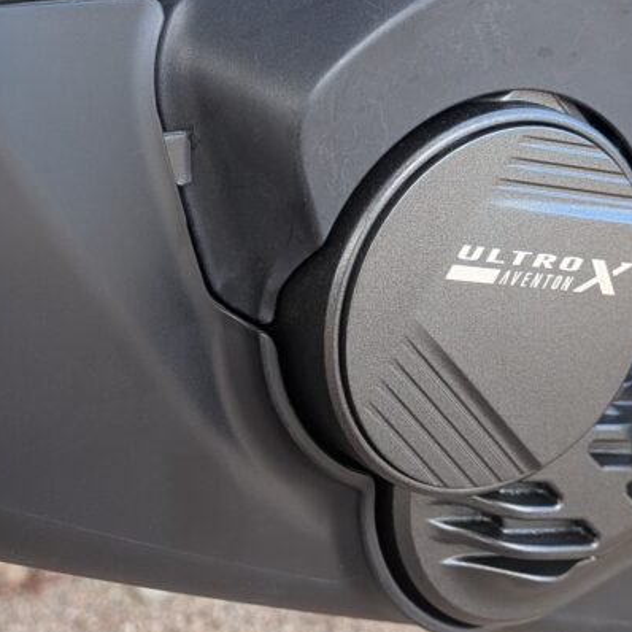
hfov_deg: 26.9
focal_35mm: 64
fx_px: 1322
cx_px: 276
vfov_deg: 26.8
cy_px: 227
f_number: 1.7
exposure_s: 1/245
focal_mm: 4.53
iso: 86
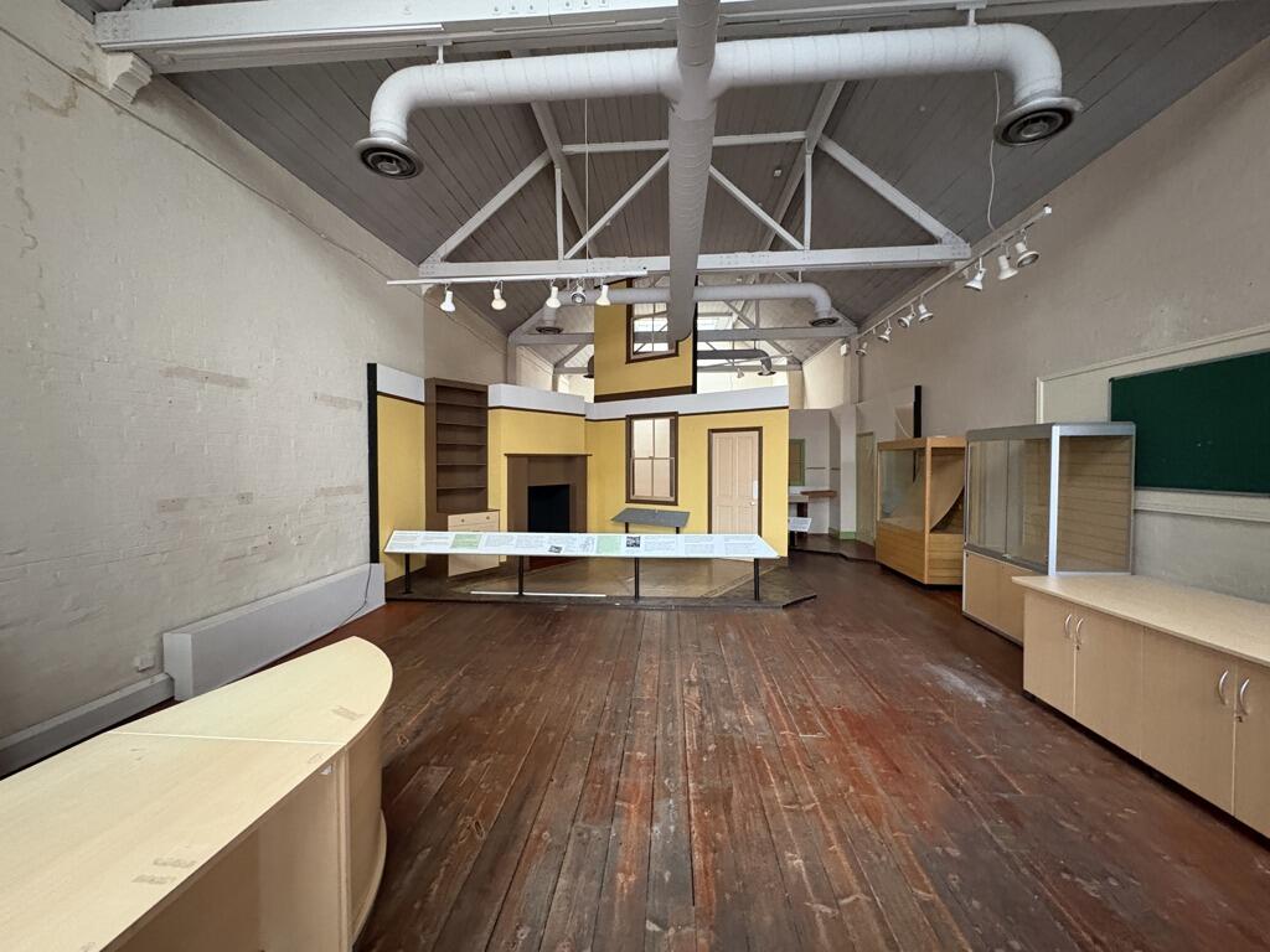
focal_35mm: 14
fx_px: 514
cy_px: 476
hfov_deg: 102.1
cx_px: 635
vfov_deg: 85.7
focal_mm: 2.22
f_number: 2.2
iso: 1000
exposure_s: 1/40
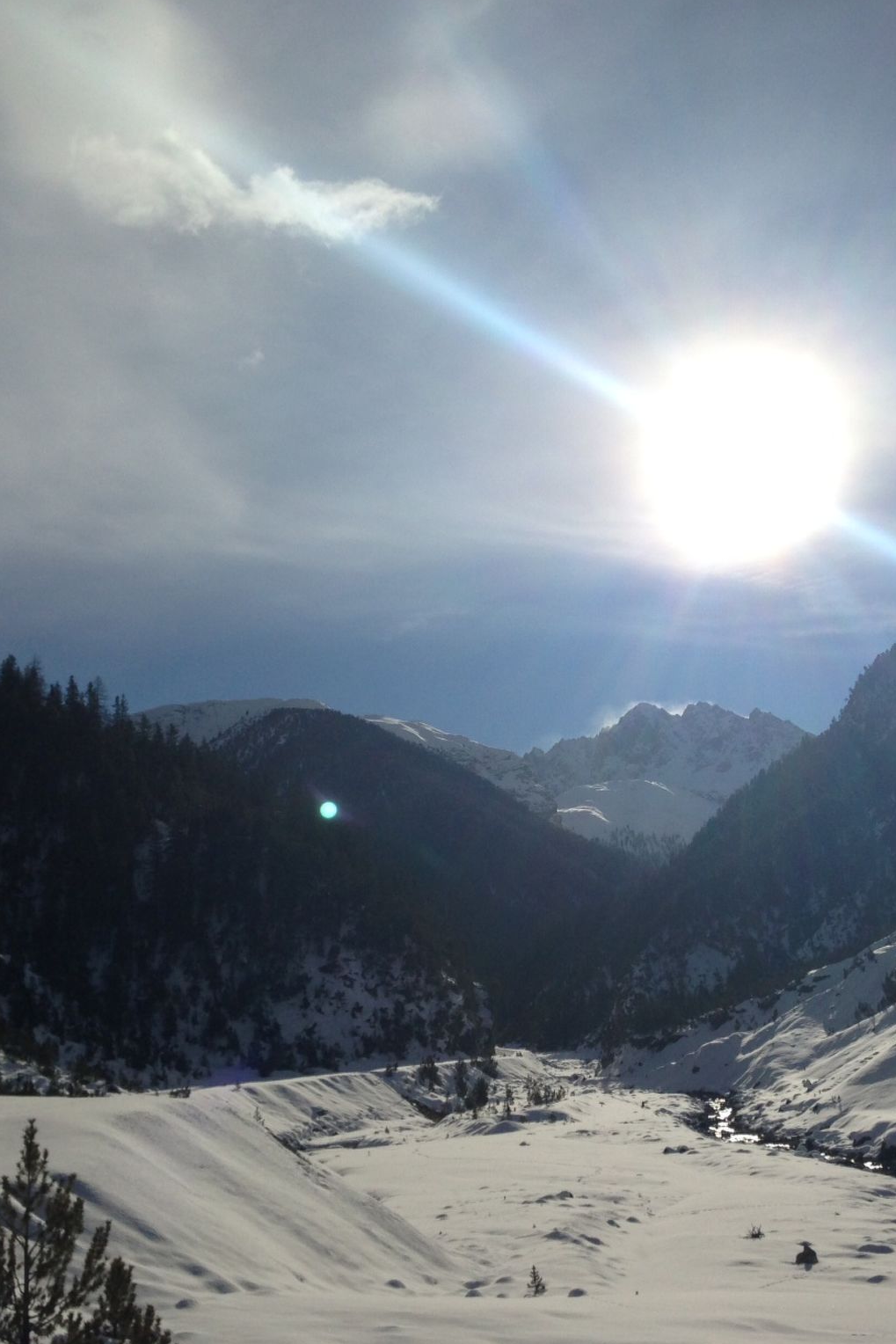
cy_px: 671
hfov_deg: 29.0
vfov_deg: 42.7
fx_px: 1717
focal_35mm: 46
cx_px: 602
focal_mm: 4.13
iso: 50
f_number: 2.4
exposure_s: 1/9091
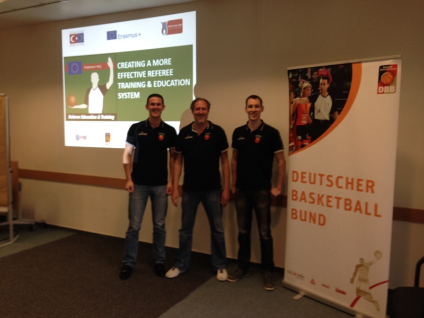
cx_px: 212
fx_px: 404
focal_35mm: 33
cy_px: 159
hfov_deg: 55.4
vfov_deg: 42.9
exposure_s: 1/20
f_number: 2.4
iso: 50
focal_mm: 4.12
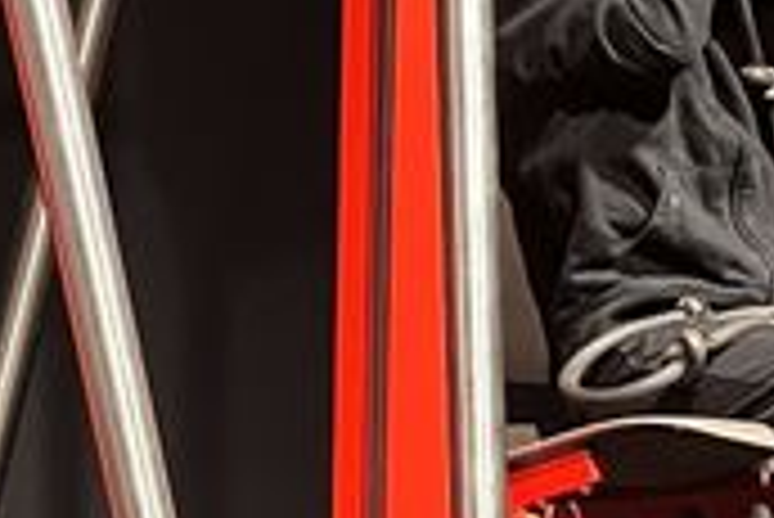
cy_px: 784
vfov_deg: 8.4
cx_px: 225
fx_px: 3464
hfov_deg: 12.7
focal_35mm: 161
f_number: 1.6
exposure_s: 1/60
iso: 250
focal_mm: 5.1
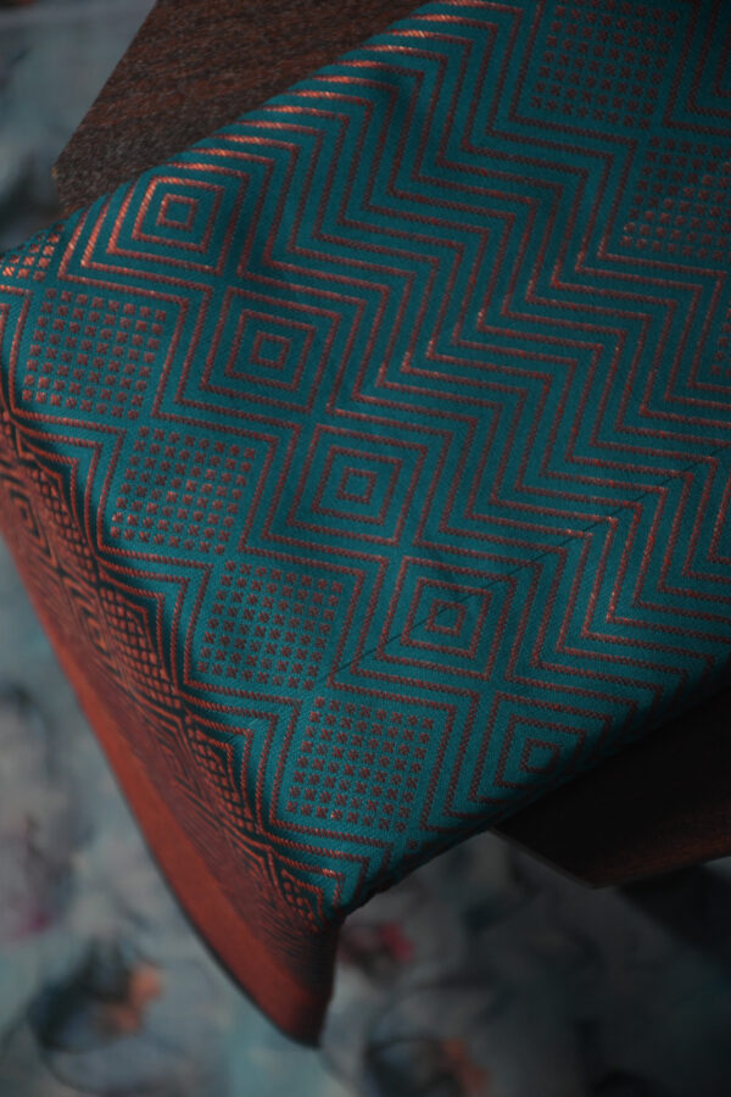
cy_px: 548
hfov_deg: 10.2
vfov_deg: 15.2
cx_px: 366
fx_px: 4112
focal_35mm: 135
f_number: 5.3
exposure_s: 1/160
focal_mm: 90
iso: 2000
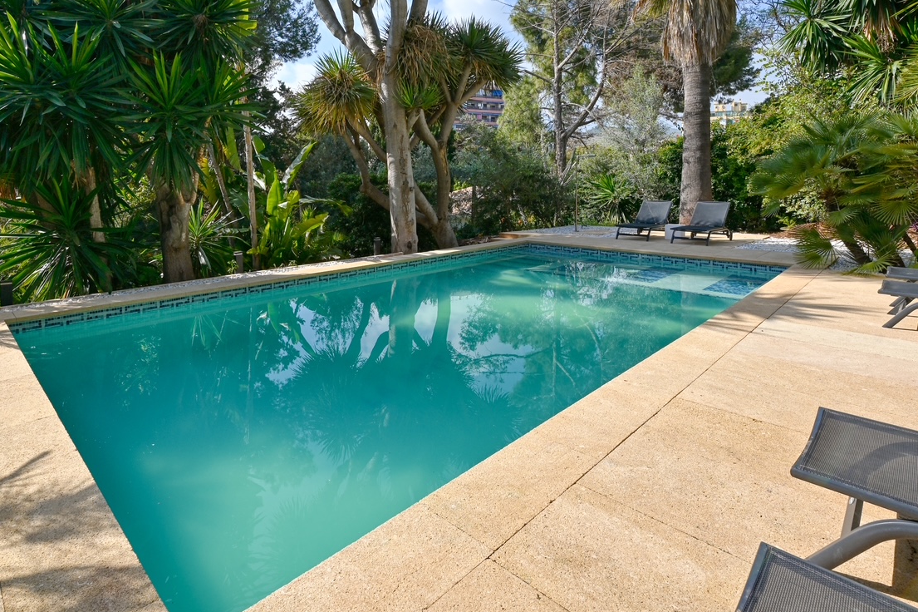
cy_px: 201
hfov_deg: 85.9
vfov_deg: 62.8
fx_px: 484
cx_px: 370
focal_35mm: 19
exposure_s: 1/320
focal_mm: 14
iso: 100
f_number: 9
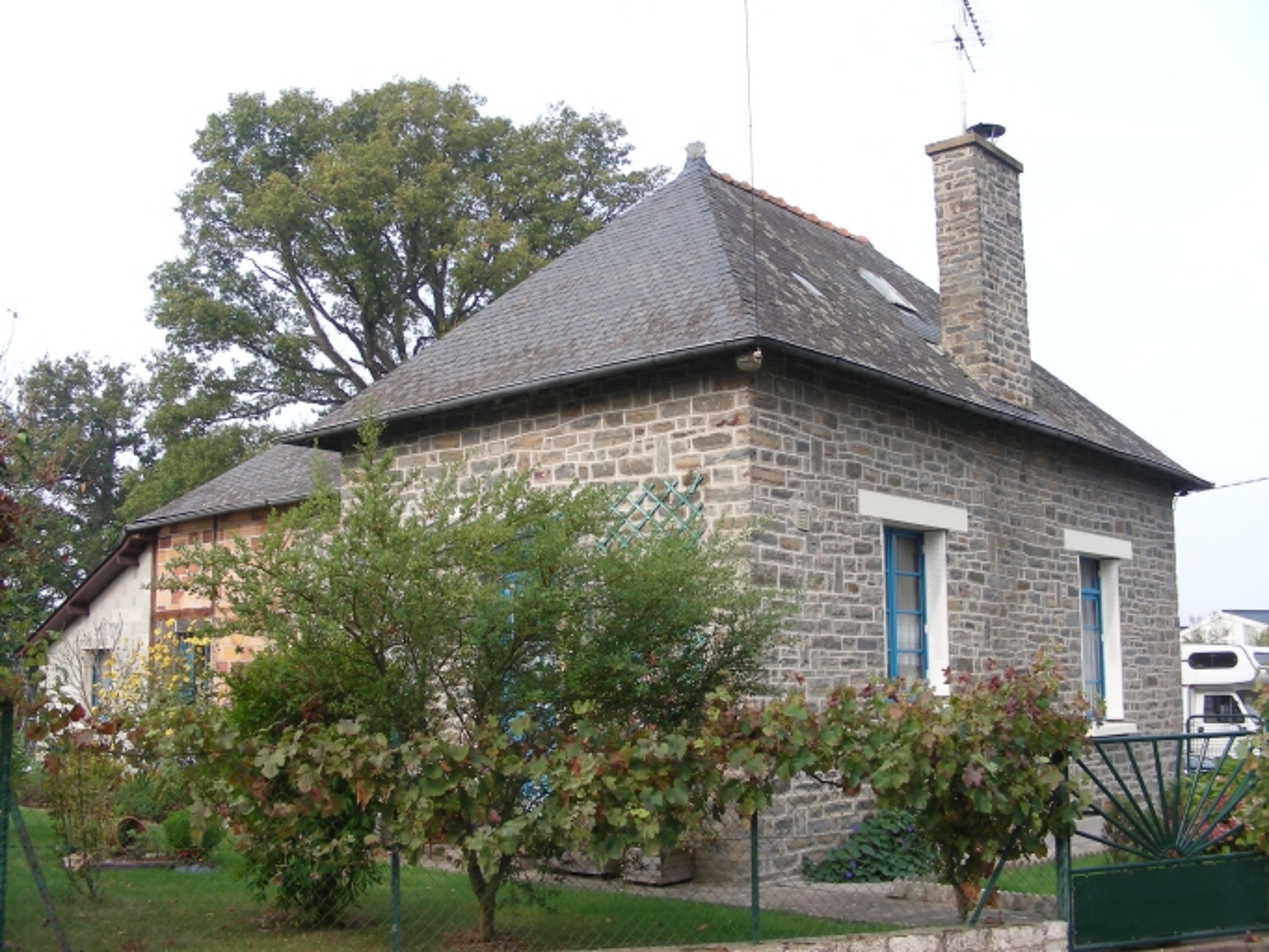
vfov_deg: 37.7
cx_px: 634
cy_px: 476
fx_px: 1394
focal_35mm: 38
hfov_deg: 49.0
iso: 50
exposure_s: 1/129
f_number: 4
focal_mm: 6.3
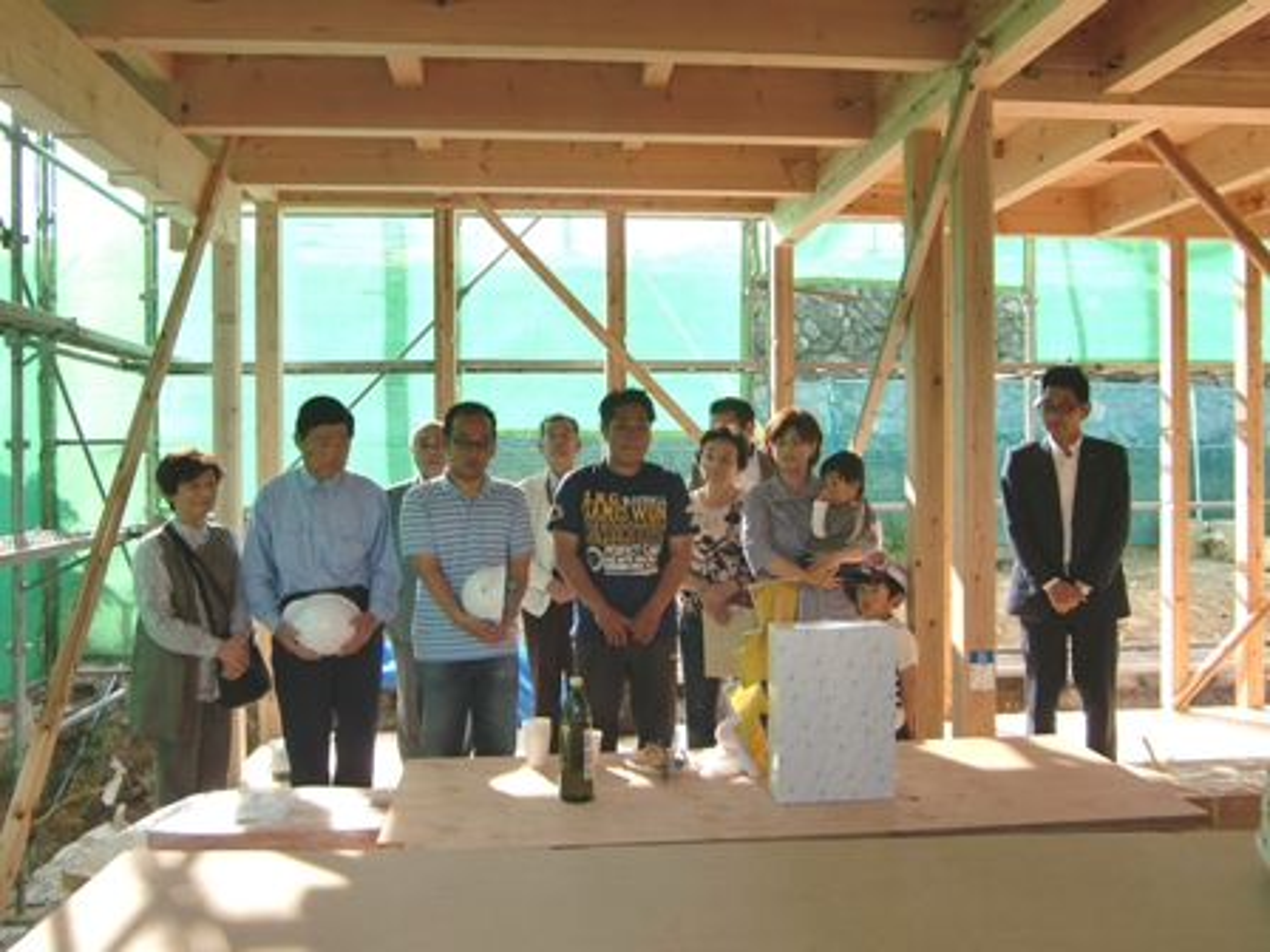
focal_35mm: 33
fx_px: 1211
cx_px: 635
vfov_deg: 42.9
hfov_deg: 55.4
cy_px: 476
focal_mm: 5.8
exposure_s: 1/320
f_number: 2.7
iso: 64
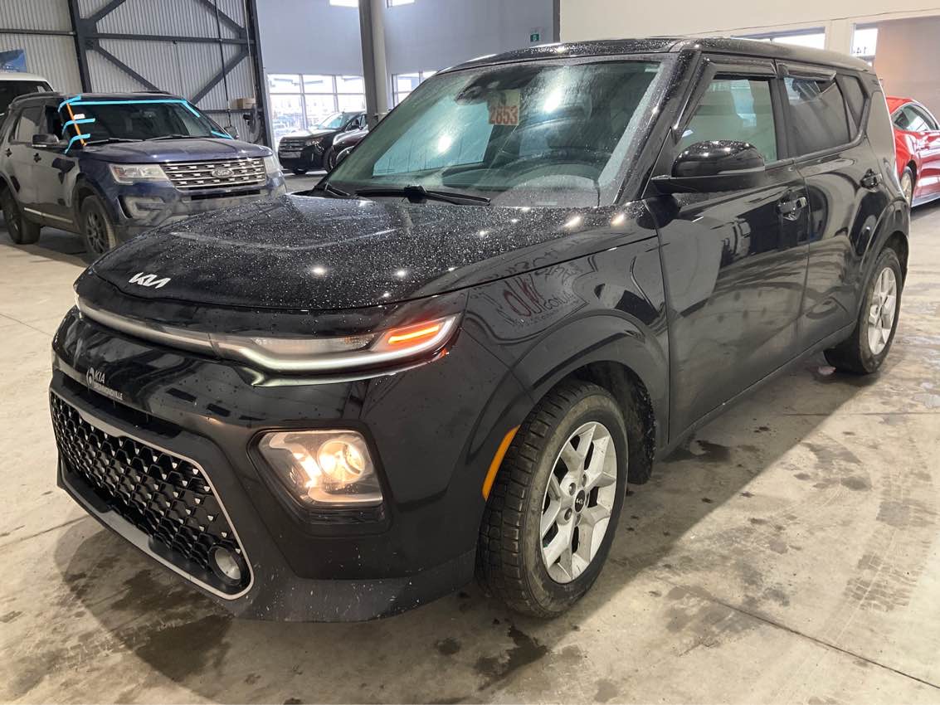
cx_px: 470
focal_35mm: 29
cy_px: 352
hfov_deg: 61.7
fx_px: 788
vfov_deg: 48.2
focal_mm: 3
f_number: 1.8
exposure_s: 1/60
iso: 160
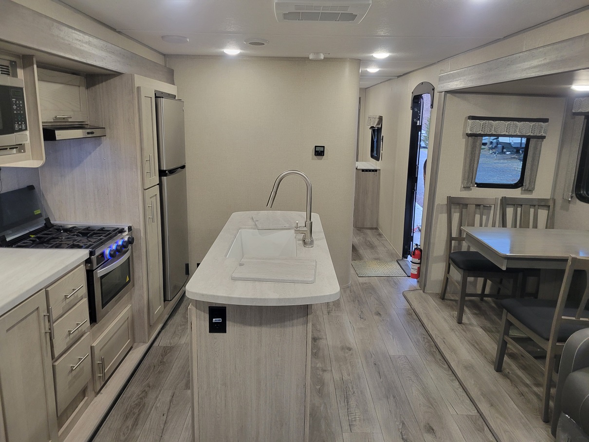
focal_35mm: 26
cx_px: 294
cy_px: 221
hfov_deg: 67.3
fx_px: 442
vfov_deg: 53.1
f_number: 1.8
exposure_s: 1/40
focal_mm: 5.4
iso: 160
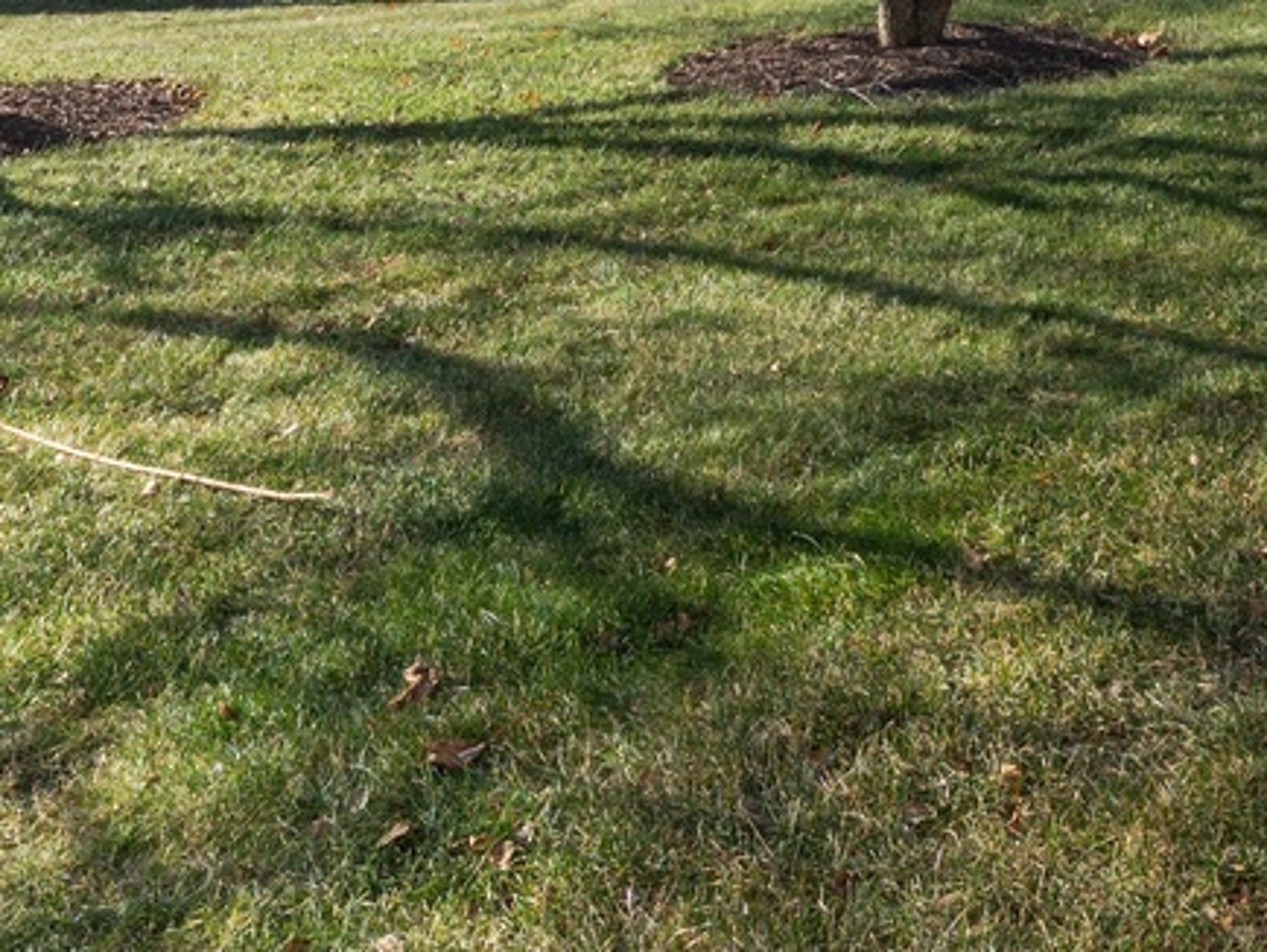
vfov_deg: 28.2
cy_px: -257
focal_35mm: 43
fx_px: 1575
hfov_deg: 37.2
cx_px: 1372
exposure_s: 1/125
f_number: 9
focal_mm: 12
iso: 100
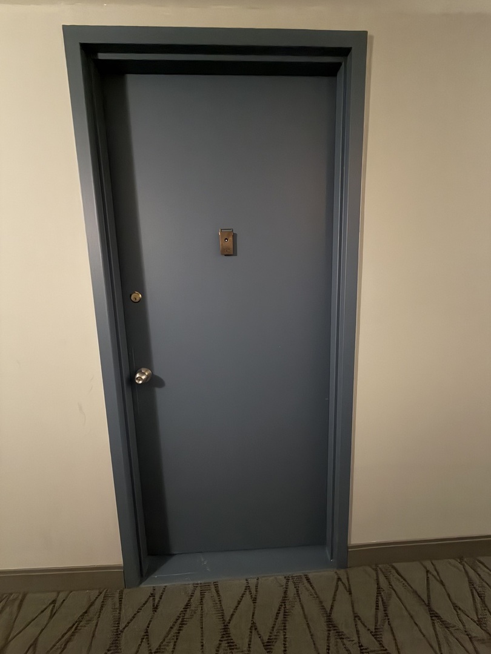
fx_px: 265
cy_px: 327
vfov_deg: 102.1
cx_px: 246
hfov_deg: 85.7
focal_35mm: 14
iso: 800
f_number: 2.2
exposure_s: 1/15
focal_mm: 2.22
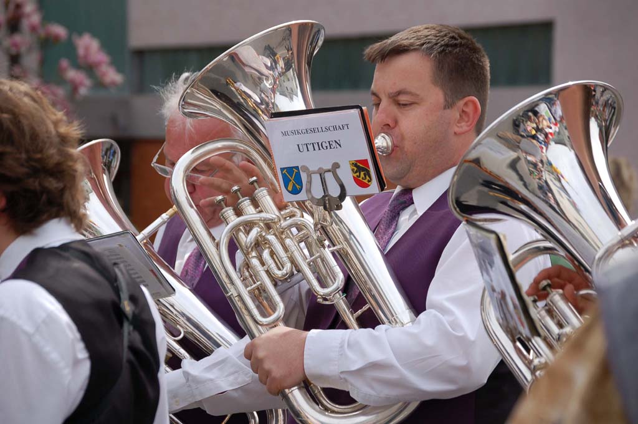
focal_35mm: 158
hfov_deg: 13.1
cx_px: 319
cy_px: 212
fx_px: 2788
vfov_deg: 8.7
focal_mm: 105
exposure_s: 1/500
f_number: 5.6
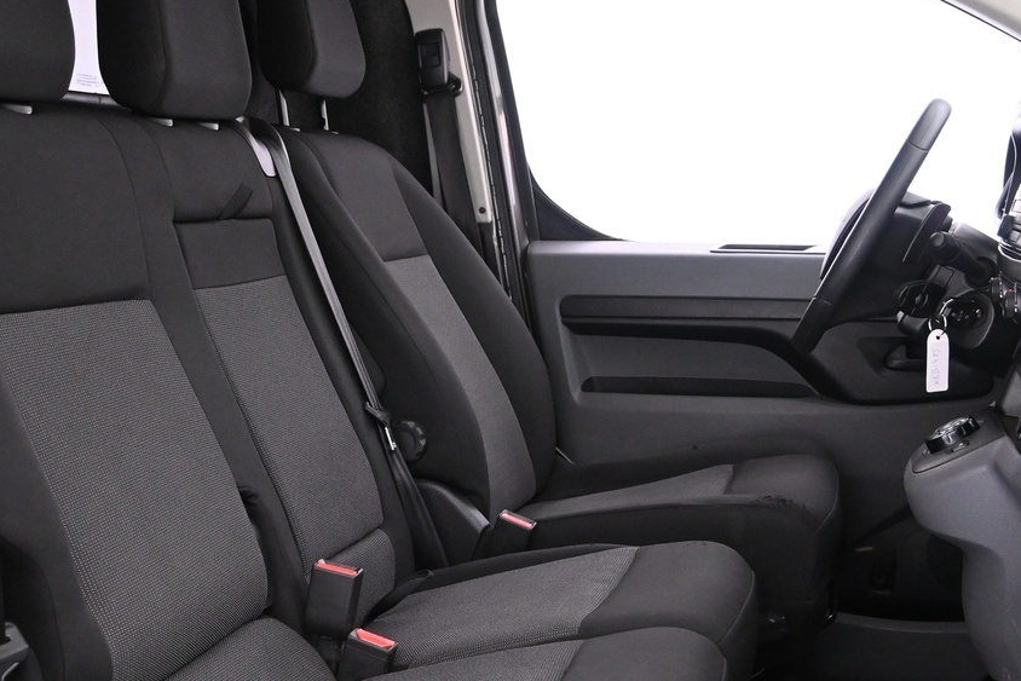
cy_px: 406
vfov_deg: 27.5
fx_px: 1389
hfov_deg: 40.3
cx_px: 439
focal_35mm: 49
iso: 2500
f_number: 3.5
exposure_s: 1/20
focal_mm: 17
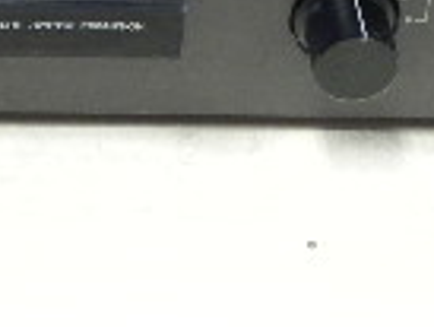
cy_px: -292
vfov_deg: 7.5
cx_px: -127
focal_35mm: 192
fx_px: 2409
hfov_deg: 10.1
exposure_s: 1/15
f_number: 3.2
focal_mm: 7.3
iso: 400
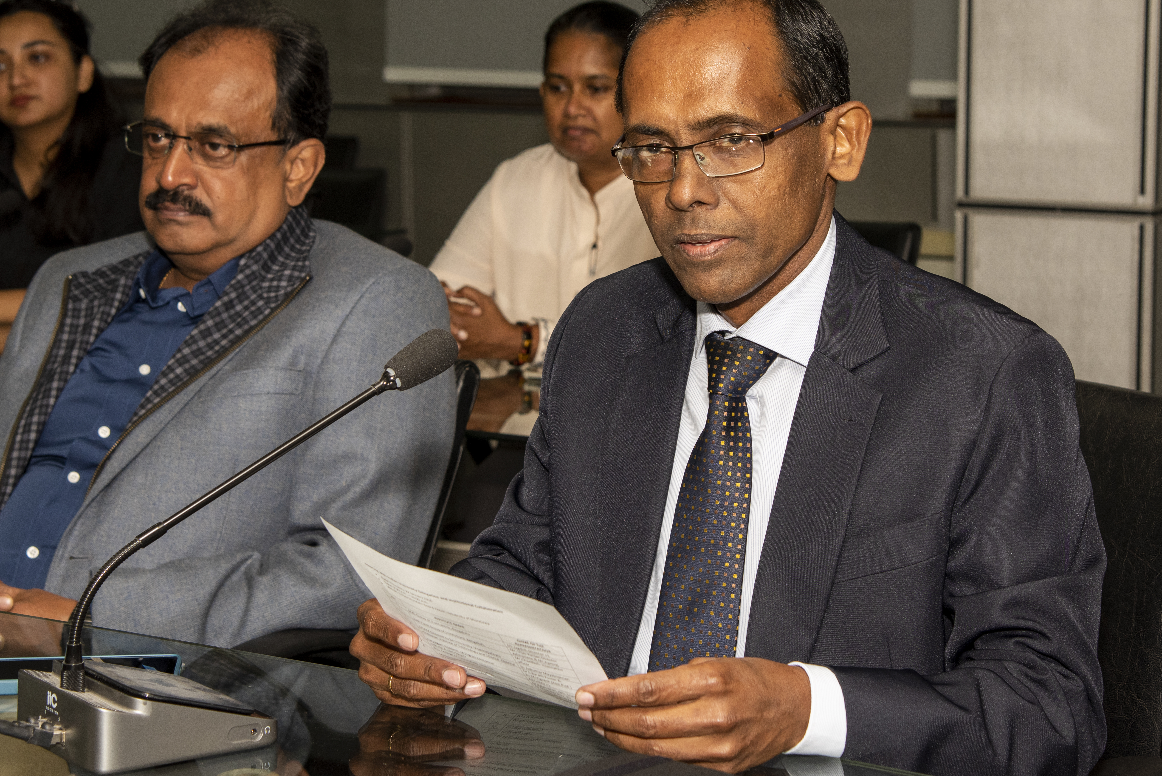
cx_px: 452
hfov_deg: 25.3
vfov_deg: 17.0
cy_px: 234
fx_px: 2583
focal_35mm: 80
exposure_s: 1/125
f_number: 5.6
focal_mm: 55
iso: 400
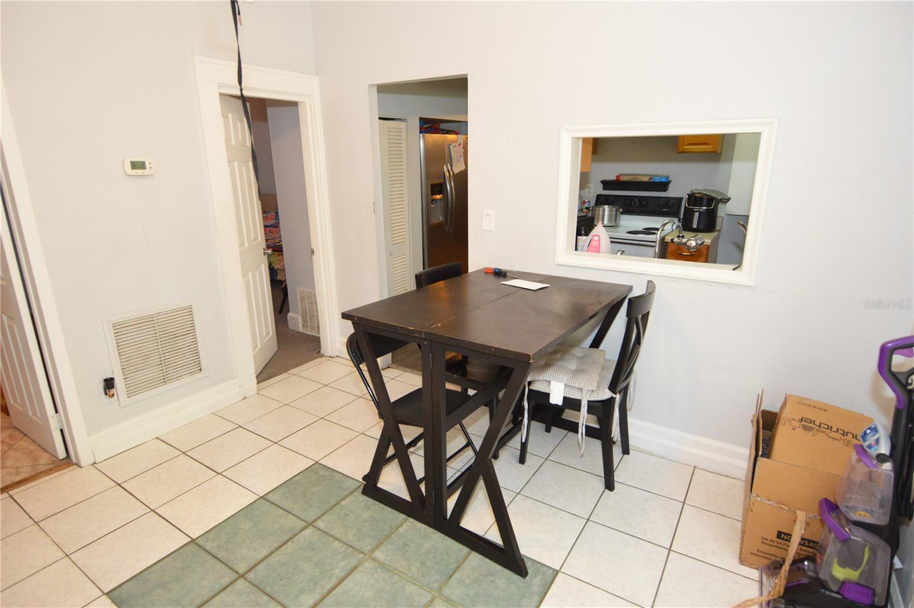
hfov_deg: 90.1
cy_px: 304
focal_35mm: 18
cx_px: 457
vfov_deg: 67.3
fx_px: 456
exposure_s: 1/60
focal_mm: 12
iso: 1000
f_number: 4
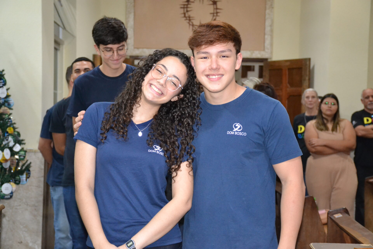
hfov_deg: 26.0
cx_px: 186
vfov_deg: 17.5
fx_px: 808
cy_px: 124
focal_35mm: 78
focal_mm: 52
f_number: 4.8
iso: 3200
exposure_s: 1/60
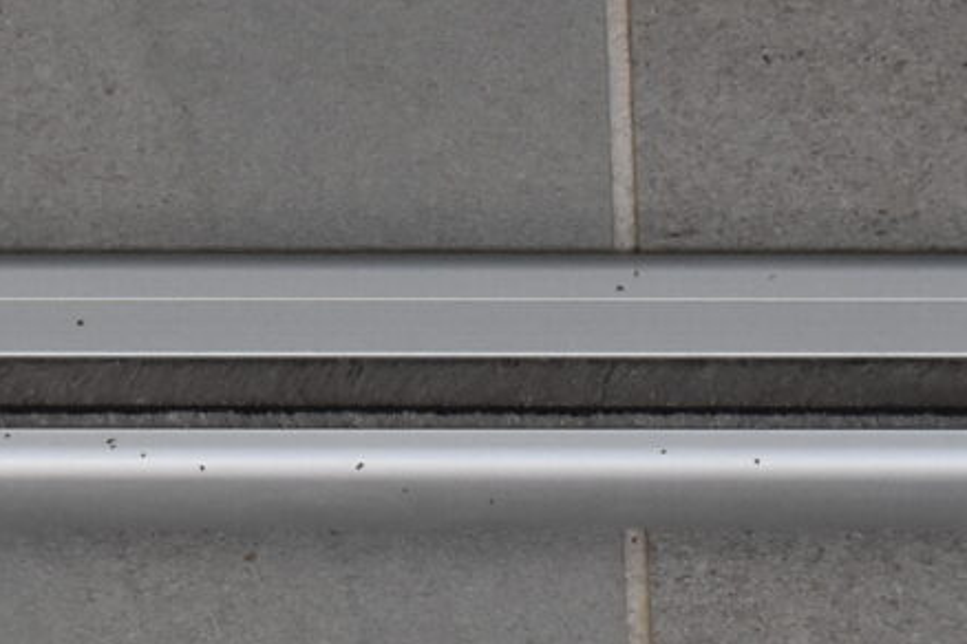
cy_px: 219
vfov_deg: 3.9
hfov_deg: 5.9
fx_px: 9428
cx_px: 208
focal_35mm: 351
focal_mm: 40
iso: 800
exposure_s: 1/200
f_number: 4.8
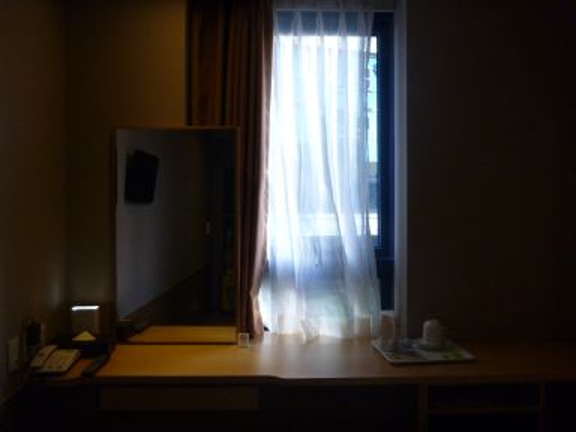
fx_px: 466
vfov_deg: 49.7
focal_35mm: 28
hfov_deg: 63.4
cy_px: 216
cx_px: 288
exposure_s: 1/20
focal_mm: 4.9
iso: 400
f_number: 3.3
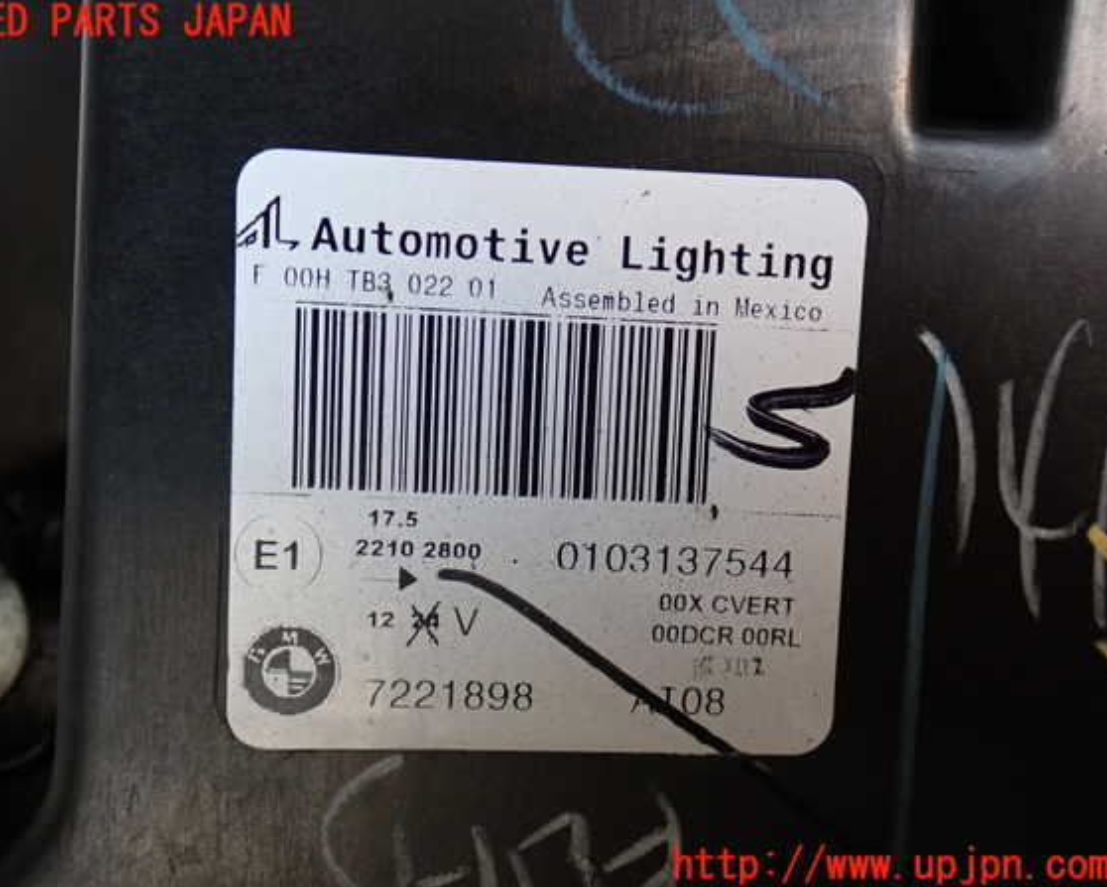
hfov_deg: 42.9
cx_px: 526
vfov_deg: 34.9
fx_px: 1410
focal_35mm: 43
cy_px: 444
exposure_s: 1/40
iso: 200
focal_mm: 7.31
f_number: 2.8
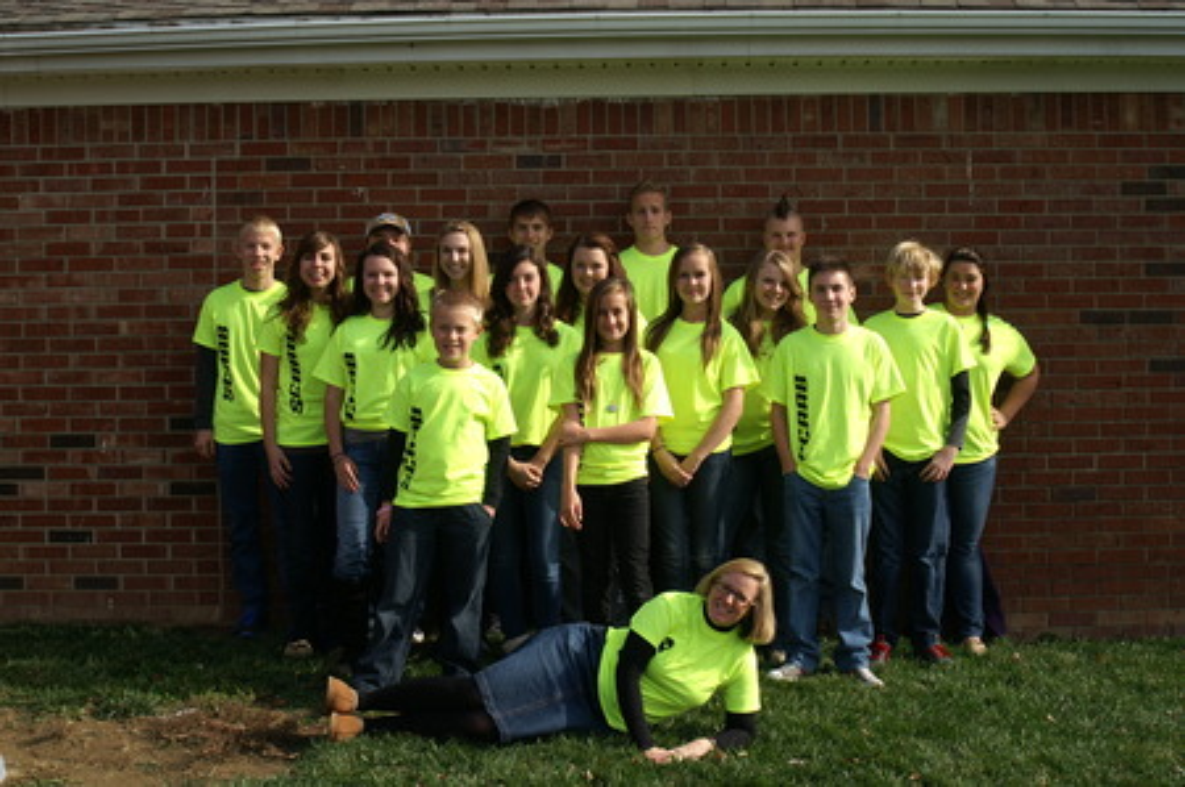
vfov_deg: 25.7
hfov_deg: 37.9
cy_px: 394
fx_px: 1726
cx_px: 592
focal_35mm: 52
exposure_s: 1/250
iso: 100
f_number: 9
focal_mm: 35
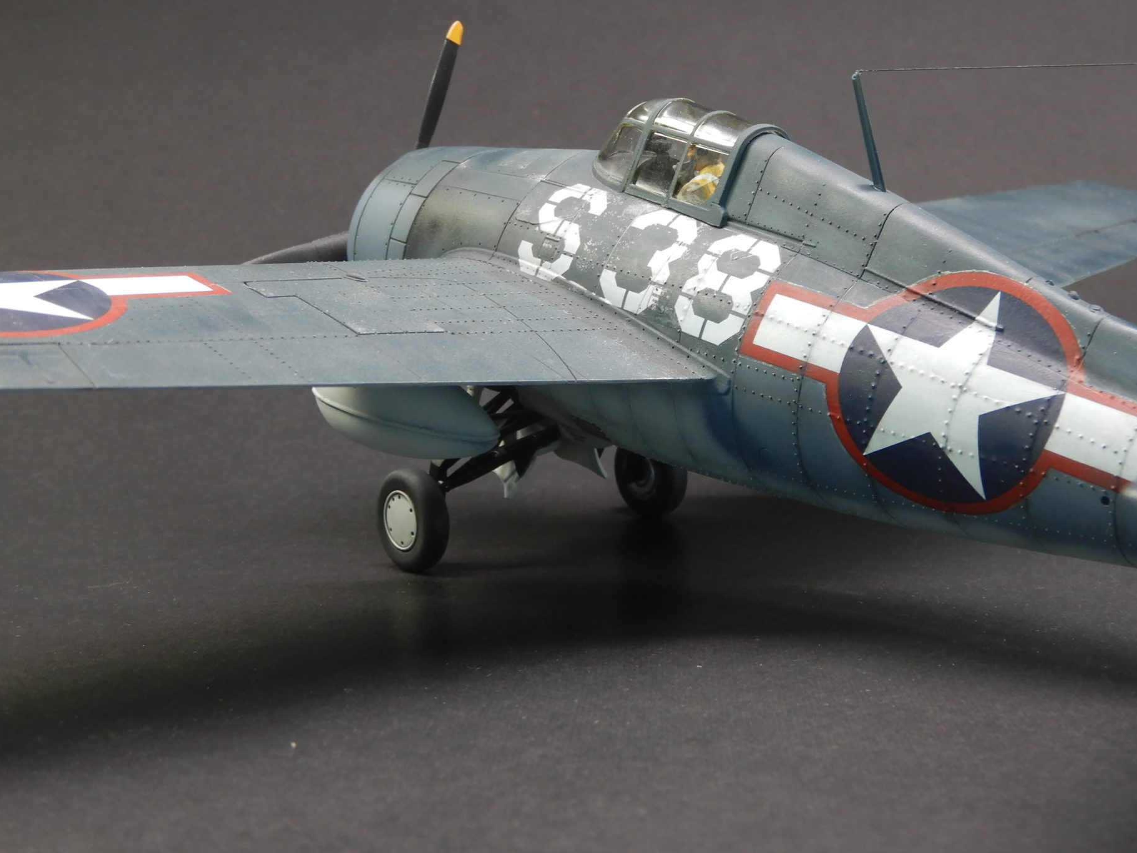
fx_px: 1708
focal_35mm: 52
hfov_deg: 36.8
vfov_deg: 28.0
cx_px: 637
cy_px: 350
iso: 125
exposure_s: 1/40
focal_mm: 6.6
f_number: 4.2
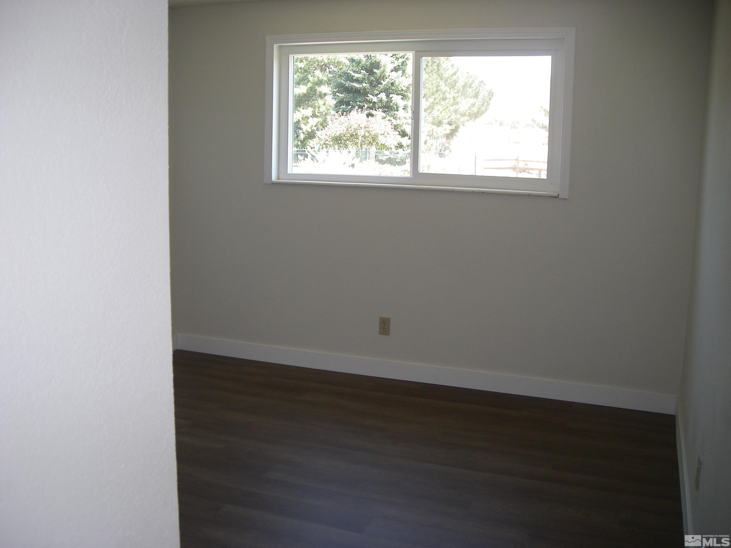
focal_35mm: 38
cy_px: 274
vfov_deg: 37.7
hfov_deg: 49.0
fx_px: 802
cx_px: 366
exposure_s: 1/50
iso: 80
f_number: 2.7
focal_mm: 6.2
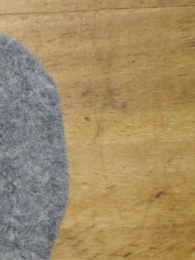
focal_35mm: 134
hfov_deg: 10.1
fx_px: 1006
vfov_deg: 14.7
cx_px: -208
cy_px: 160
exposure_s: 1/45
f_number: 3.2
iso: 320
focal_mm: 7.8
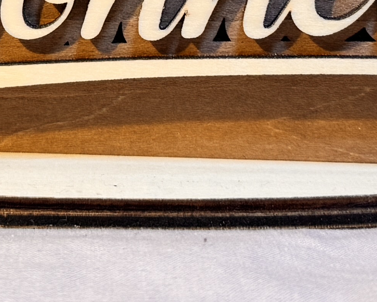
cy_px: -177
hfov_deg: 14.1
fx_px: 1517
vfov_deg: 10.9
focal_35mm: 136
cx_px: 54
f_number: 1.78
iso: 160
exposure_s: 1/50
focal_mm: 6.76
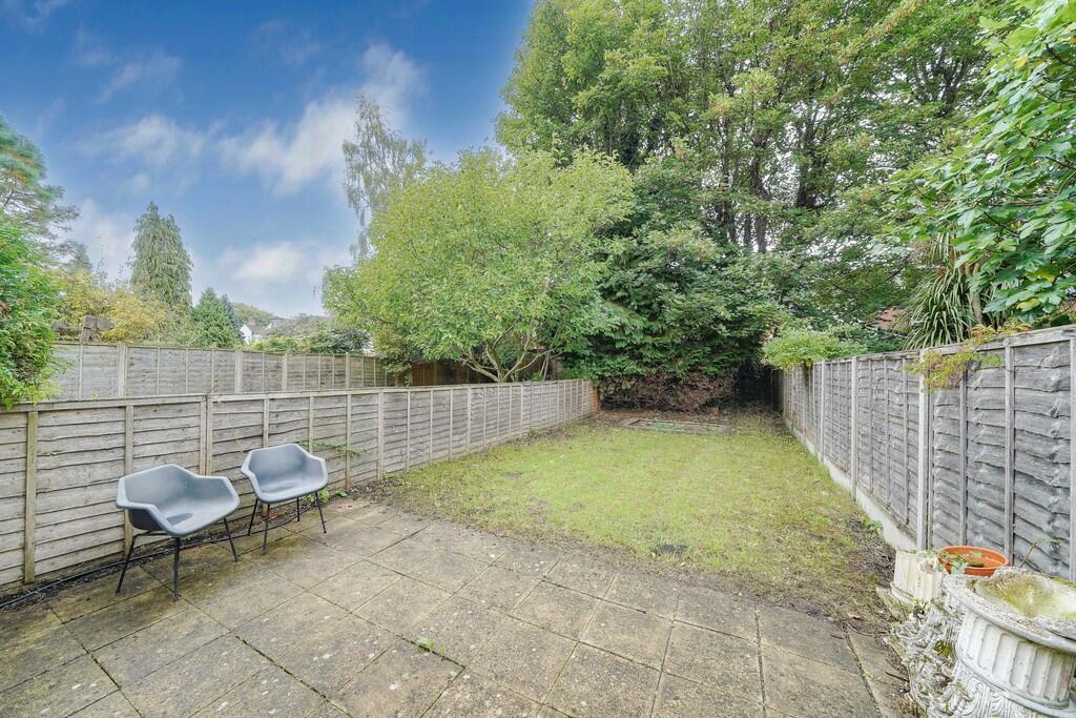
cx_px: 538
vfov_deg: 90.0
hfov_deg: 112.6
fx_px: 359
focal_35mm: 12
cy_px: 359
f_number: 6.7
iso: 500
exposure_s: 1/125
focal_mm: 12
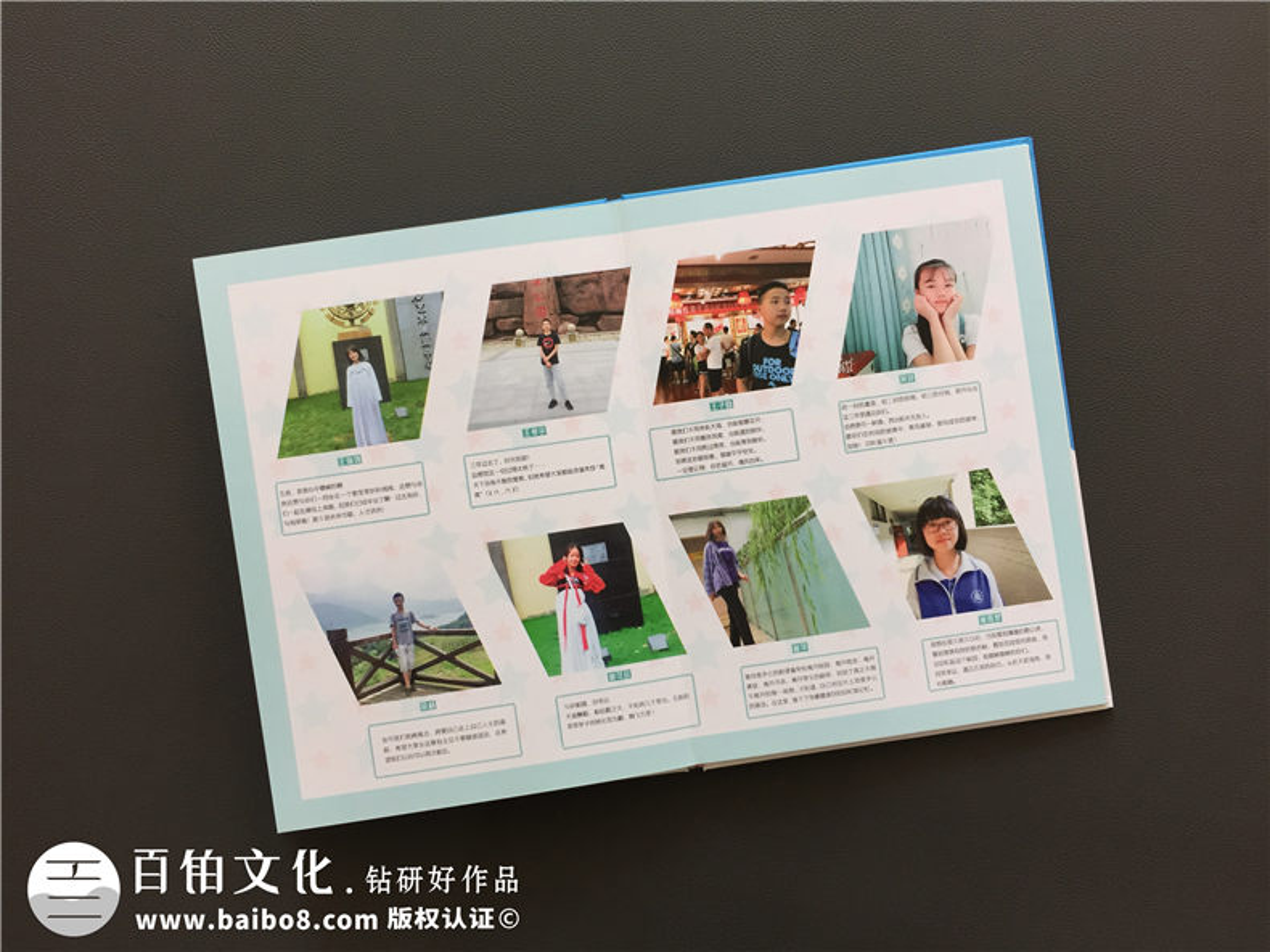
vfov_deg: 48.2
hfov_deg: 61.7
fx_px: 1064
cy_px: 476
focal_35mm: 29
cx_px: 635
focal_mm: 4.15
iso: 32
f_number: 2.2
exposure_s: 1/33
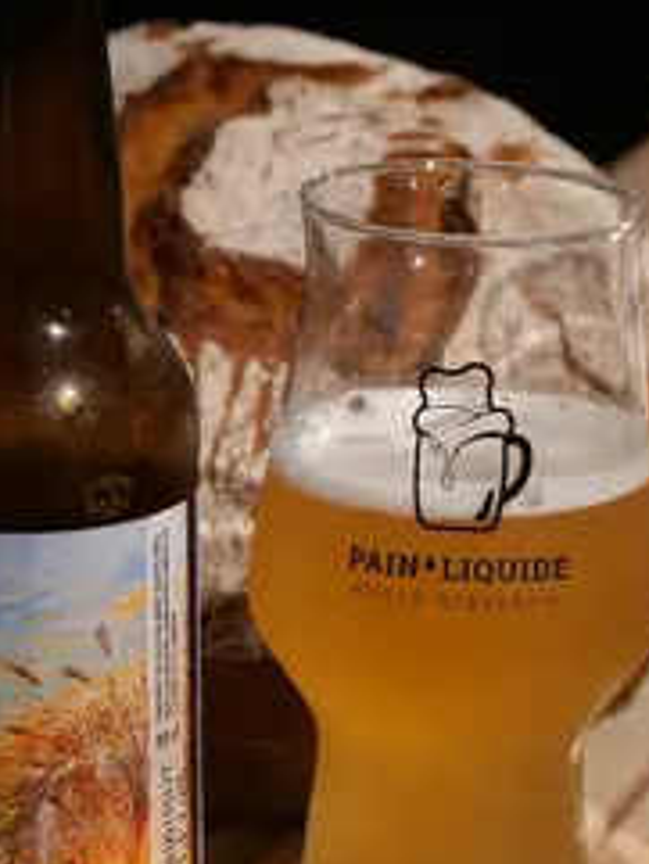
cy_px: 462
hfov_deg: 8.5
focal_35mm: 174
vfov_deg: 11.4
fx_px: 4346
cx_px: 448
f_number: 4
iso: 500
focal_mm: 35
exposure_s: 1/80
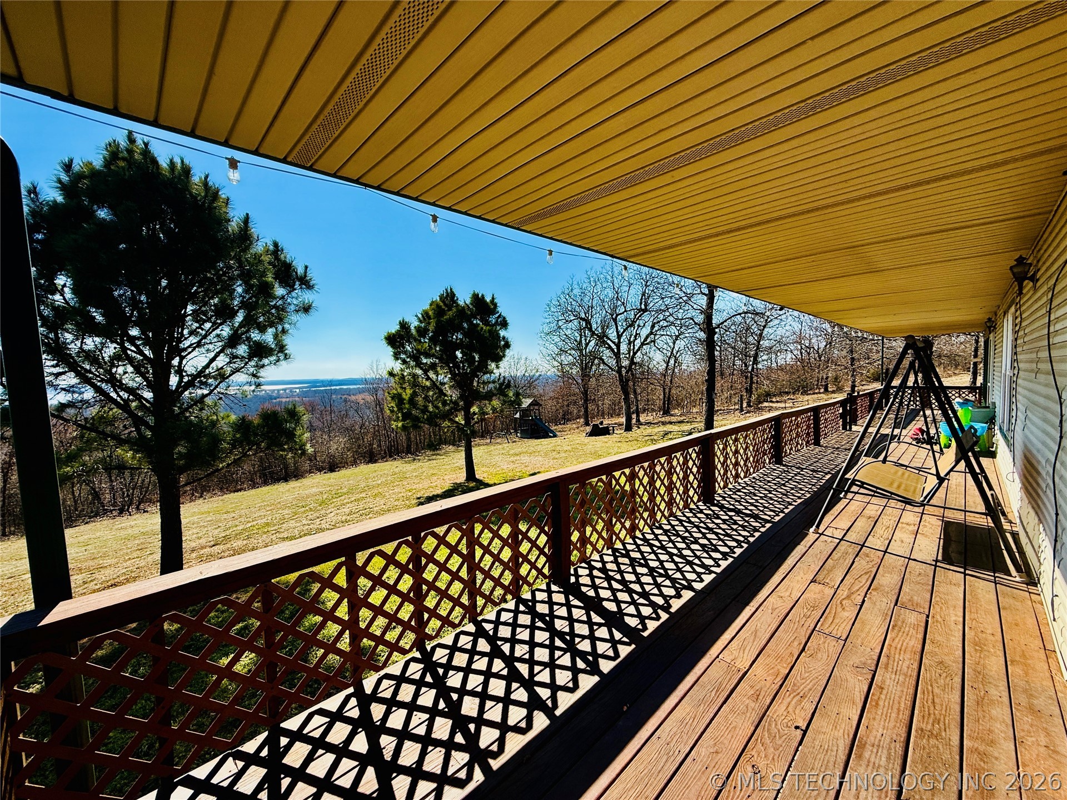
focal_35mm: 14
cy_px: 400
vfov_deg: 85.7
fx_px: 432
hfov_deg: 102.1
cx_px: 534
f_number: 2.2
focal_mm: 2.22
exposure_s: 1/2237
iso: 50
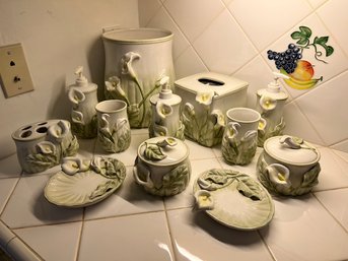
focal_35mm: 26
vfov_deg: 53.0
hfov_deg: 67.3
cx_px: 174
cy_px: 130
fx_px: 261
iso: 40
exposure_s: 1/120
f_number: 1.5
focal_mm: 5.7
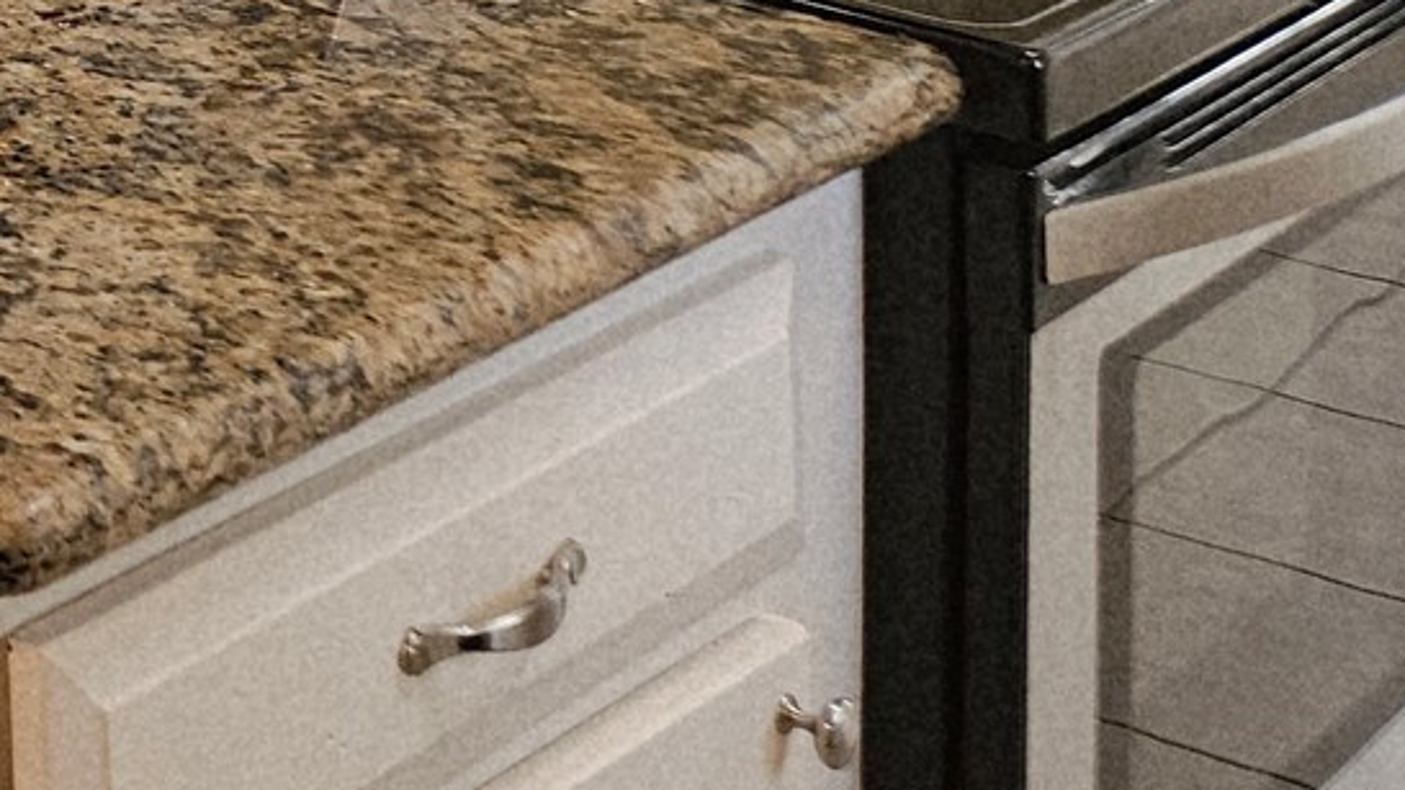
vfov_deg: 11.2
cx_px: -988
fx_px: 3502
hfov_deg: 18.6
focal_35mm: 94
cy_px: -983
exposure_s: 1/120
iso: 320
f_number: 1.8
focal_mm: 5.4
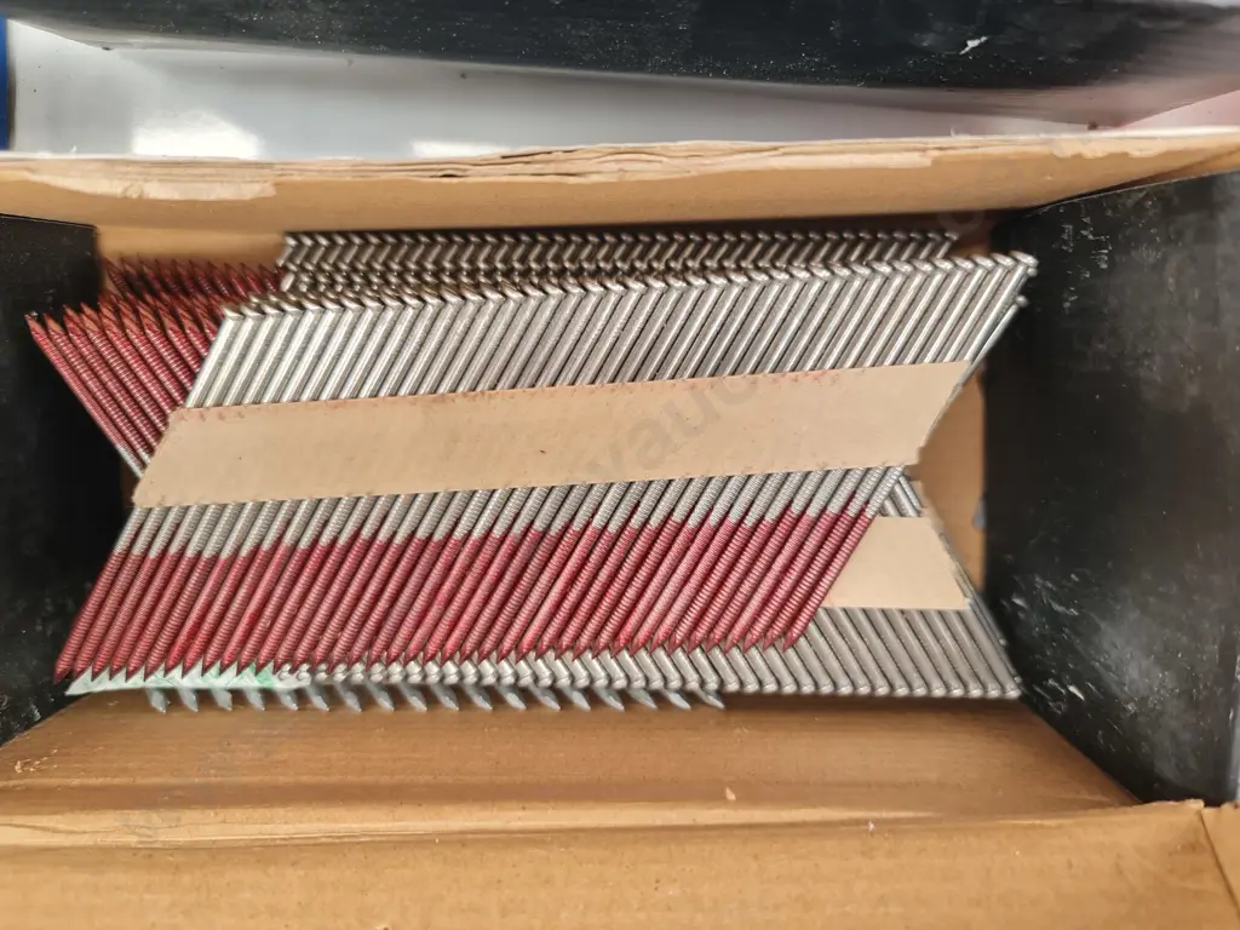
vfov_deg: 54.9
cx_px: 620
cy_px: 465
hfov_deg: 69.4
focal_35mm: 25
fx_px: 896
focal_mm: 7
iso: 100
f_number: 1.8
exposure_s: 1/100
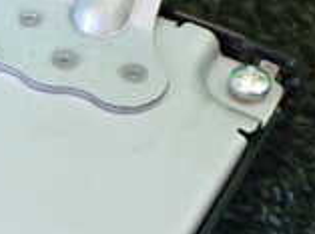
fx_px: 1044
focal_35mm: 115
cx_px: 28
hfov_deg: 16.9
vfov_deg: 12.8
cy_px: 144
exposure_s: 1/60
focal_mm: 5.4
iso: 800
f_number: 2.3
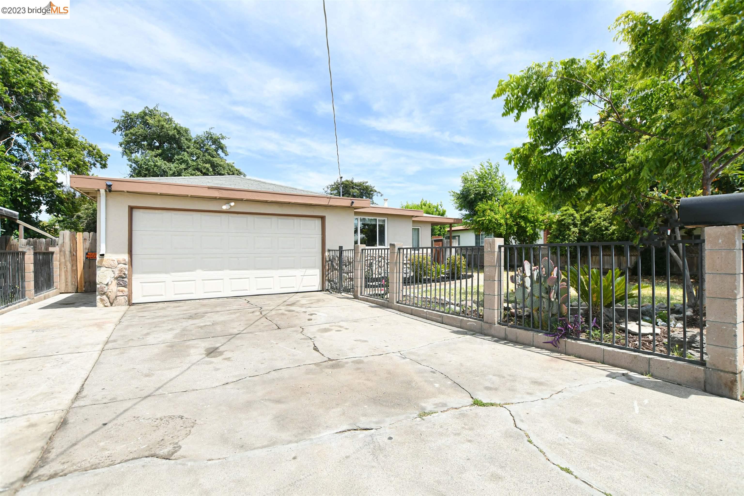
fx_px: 310
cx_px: 372
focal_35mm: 15
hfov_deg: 100.4
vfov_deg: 77.3
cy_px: 248
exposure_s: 1/1000
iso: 640
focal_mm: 10
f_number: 4.5
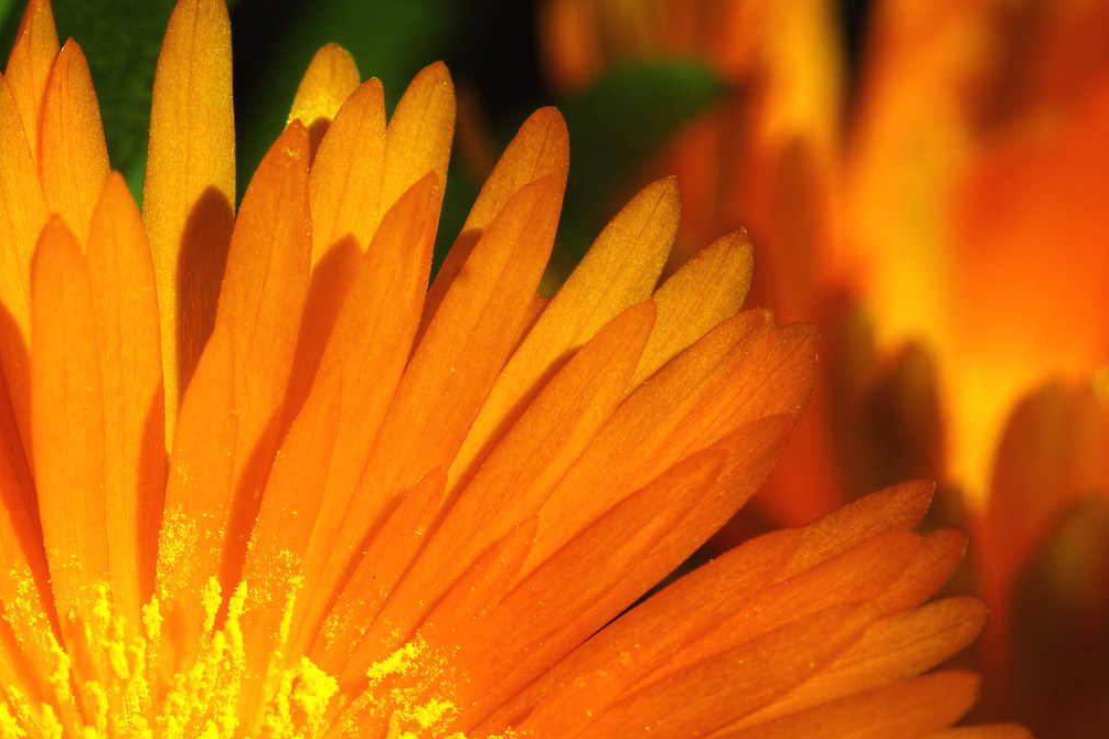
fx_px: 11588
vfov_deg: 3.7
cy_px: 749
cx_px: 386
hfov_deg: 5.5
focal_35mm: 376
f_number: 8
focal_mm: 105
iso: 100
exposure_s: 1/400
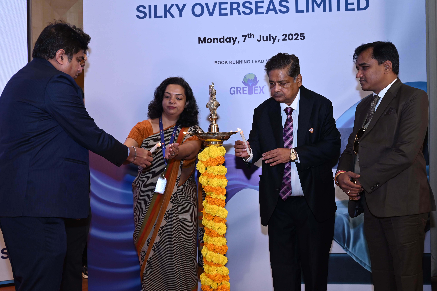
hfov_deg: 41.1
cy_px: 146
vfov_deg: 28.1
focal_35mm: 48
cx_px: 218
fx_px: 583
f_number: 5.6
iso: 1600
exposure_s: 1/125
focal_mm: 48
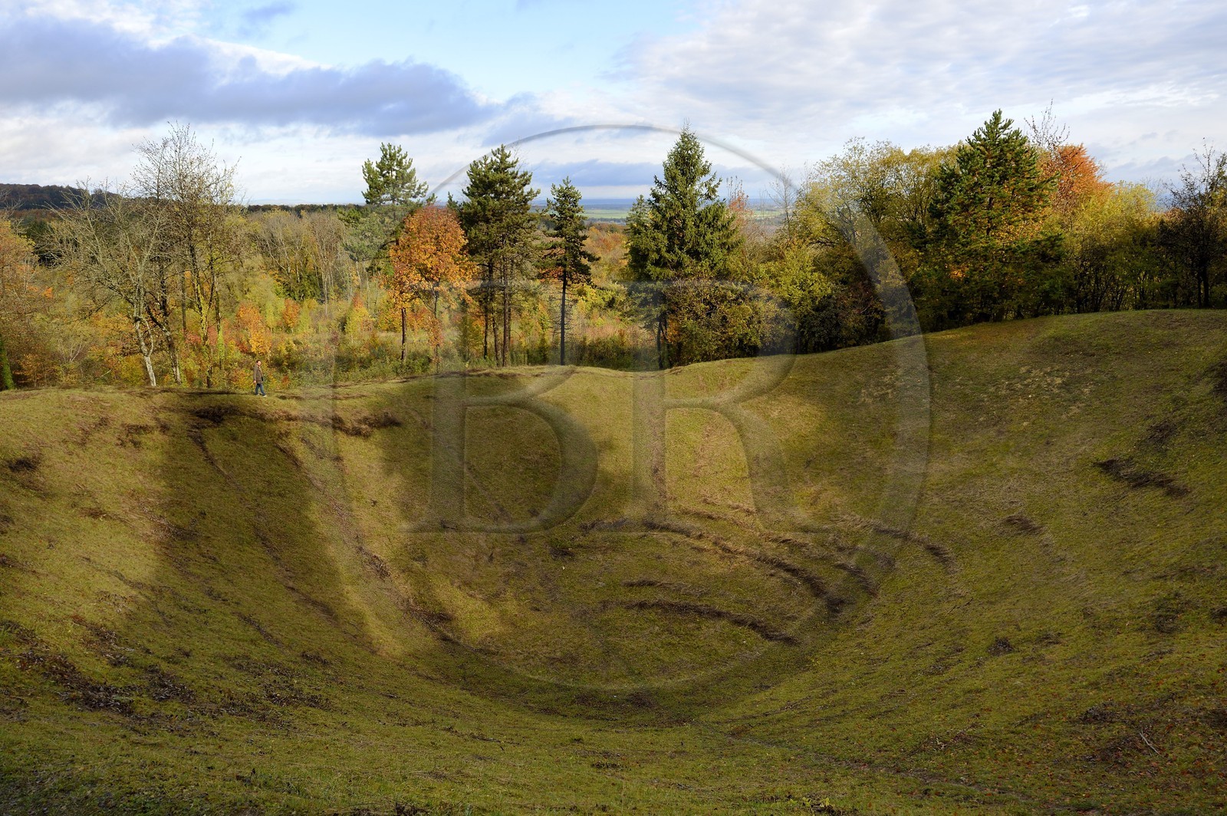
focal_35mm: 24
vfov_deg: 53.1
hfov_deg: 73.8
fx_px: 817
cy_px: 408
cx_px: 614
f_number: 11
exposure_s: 1/200
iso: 400
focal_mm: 24
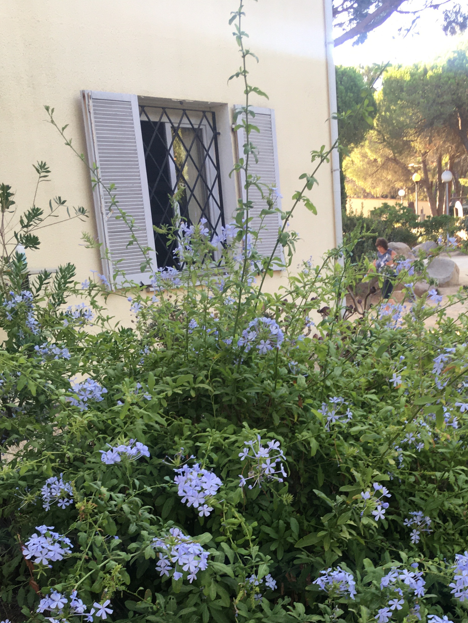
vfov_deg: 37.9
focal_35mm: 48
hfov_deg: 30.0
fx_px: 865
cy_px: 515
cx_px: 319
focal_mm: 4.15
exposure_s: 1/100
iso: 40
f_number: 2.2
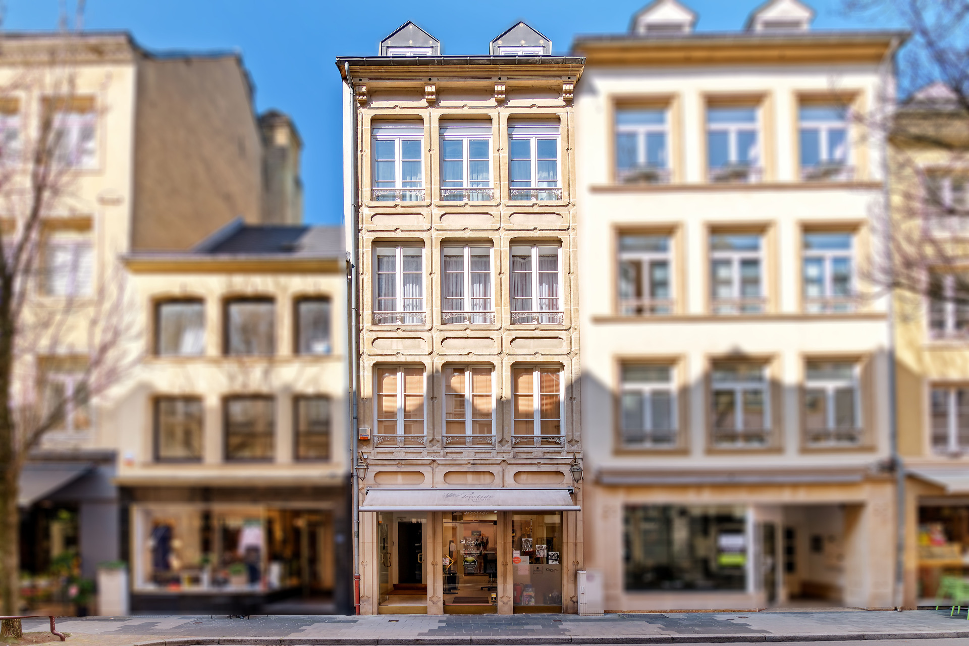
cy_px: 323
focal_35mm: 17
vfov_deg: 70.4
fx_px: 458
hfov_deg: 93.3
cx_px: 484
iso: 200
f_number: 6.3
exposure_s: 1/30
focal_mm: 11
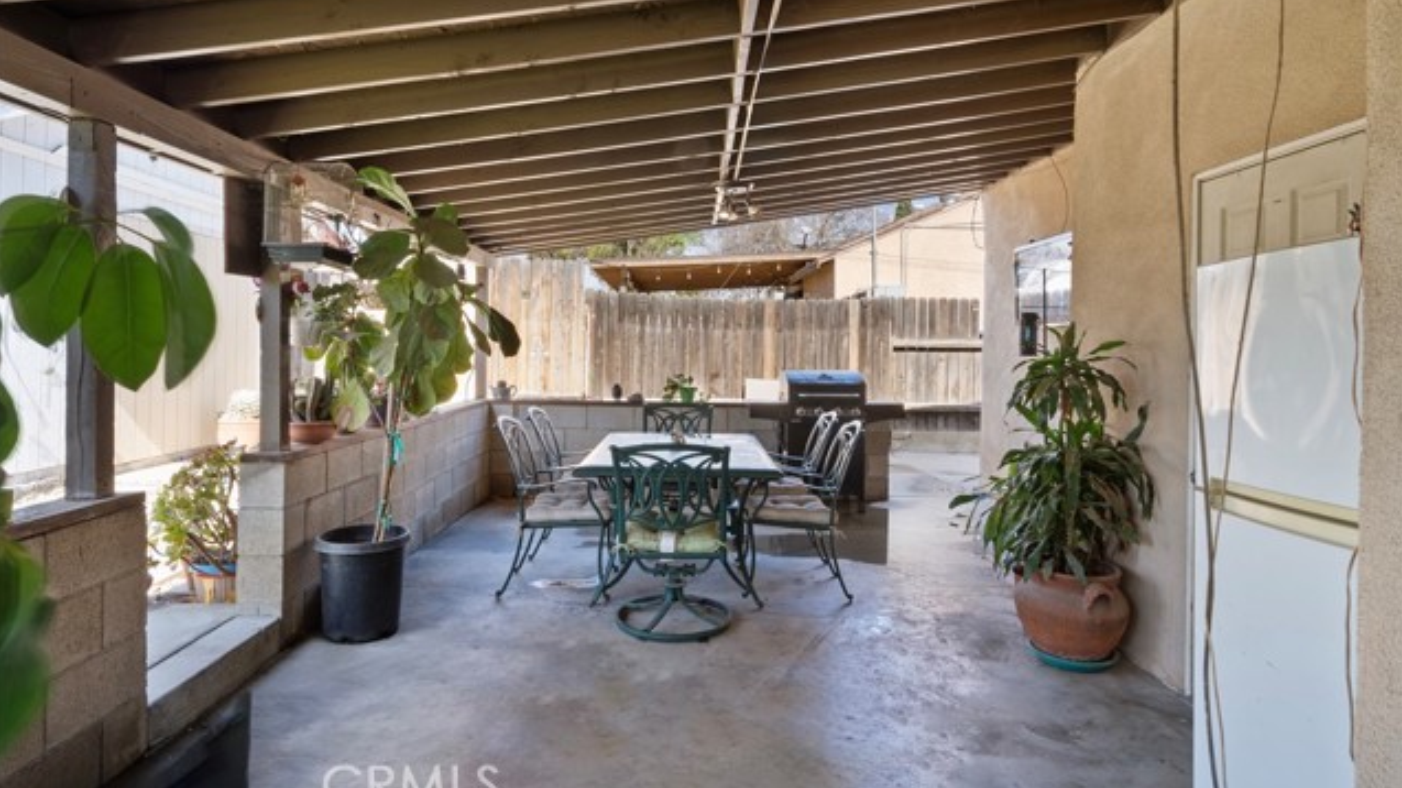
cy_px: 347
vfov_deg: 55.7
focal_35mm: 20
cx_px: 700
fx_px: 743
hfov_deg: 86.6
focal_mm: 19
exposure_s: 2
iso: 64
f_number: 22
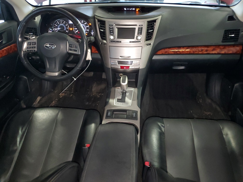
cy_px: 91
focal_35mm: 26
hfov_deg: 67.3
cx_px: 122
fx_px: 183
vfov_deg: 53.1
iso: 314
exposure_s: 1/15
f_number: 1.5
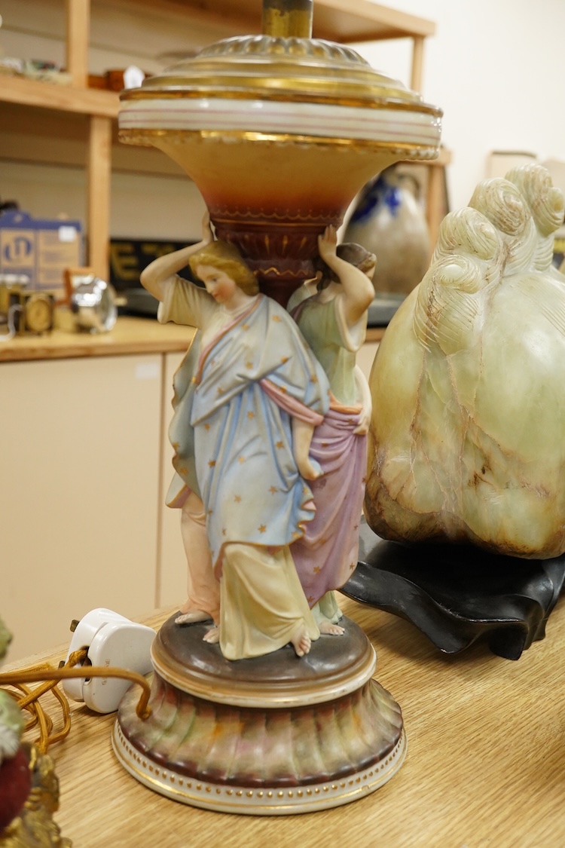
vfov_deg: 43.6
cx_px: 282
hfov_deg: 29.9
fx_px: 1059
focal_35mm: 45
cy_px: 424
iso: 2500
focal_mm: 30
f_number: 9
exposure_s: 1/160
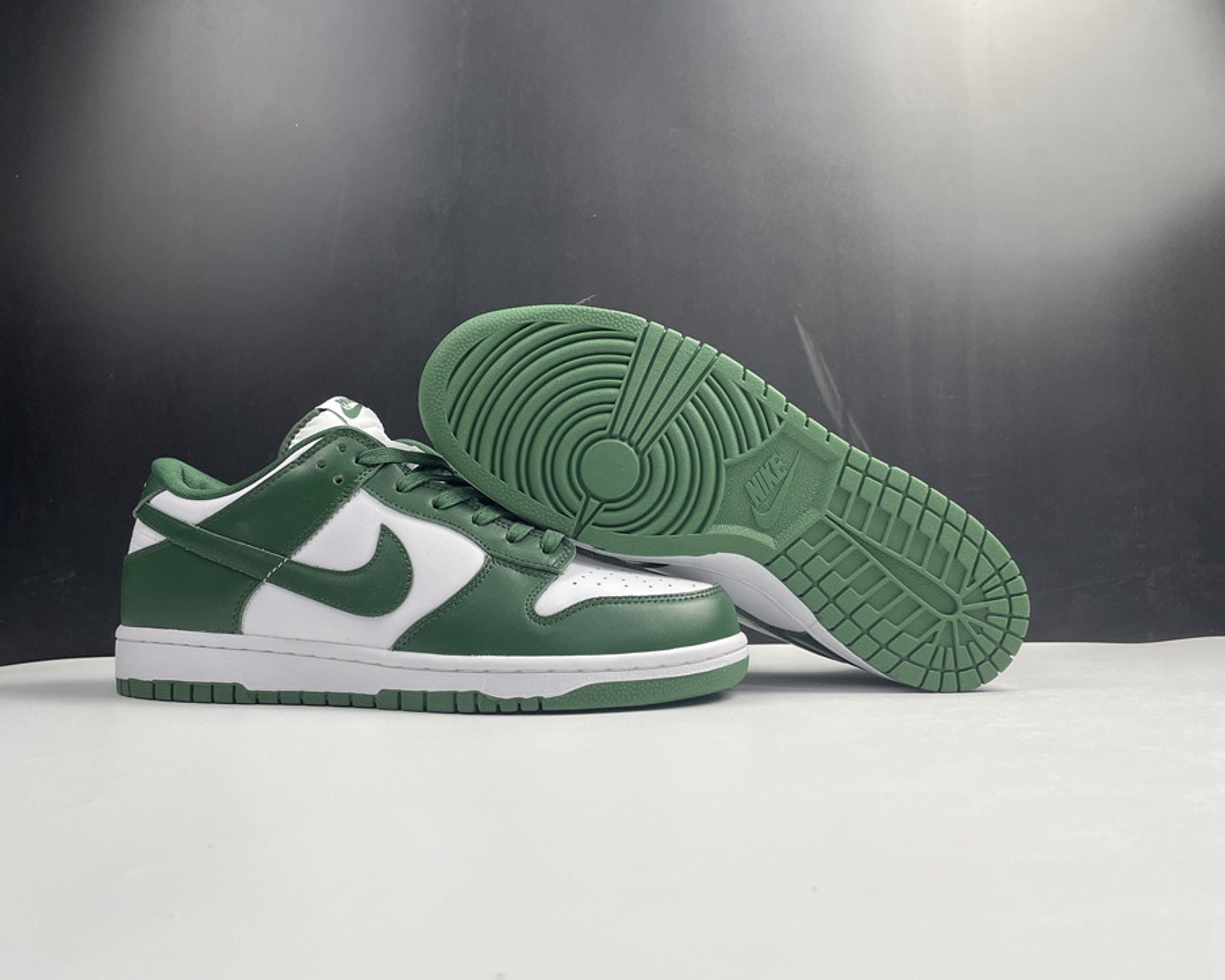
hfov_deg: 62.1
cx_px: 568
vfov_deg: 51.5
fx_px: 1015
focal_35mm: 28
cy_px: 495
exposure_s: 1/121
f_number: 1.6
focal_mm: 4.2
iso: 80
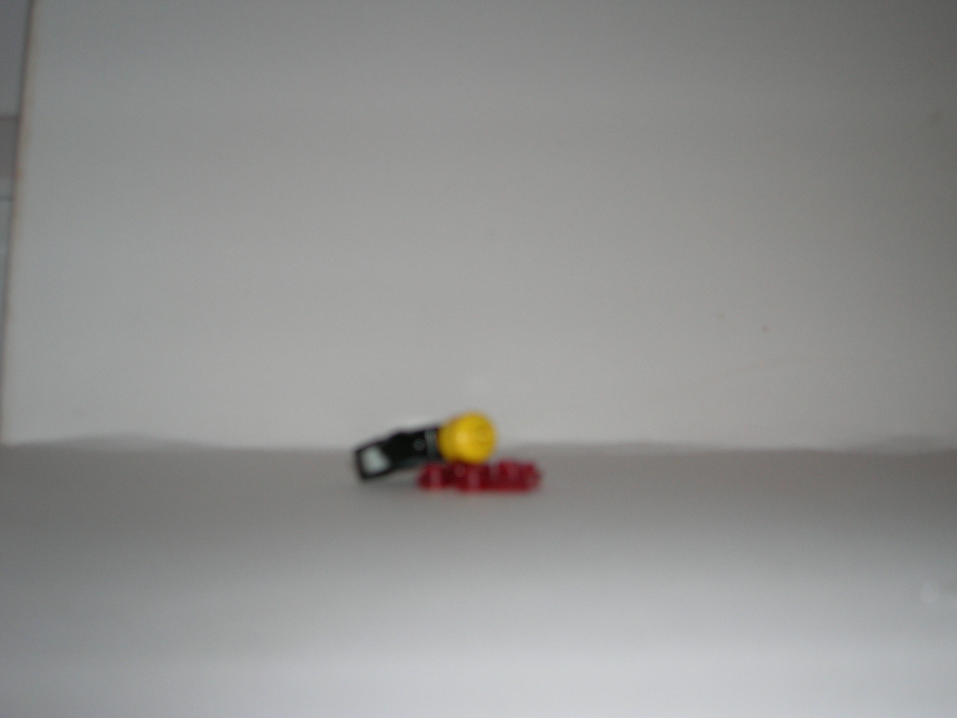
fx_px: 1051
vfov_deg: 37.7
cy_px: 359
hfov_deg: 49.0
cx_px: 478
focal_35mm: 38
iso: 50
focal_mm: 6.4
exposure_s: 1/60.1
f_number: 3
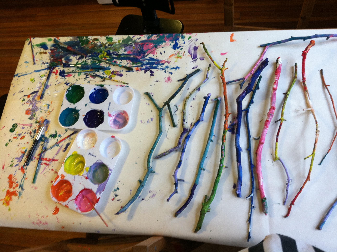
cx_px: 168
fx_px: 340
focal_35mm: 35
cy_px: 126
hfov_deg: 52.7
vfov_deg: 40.6
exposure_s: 1/15
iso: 80
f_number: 2.8
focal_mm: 3.85
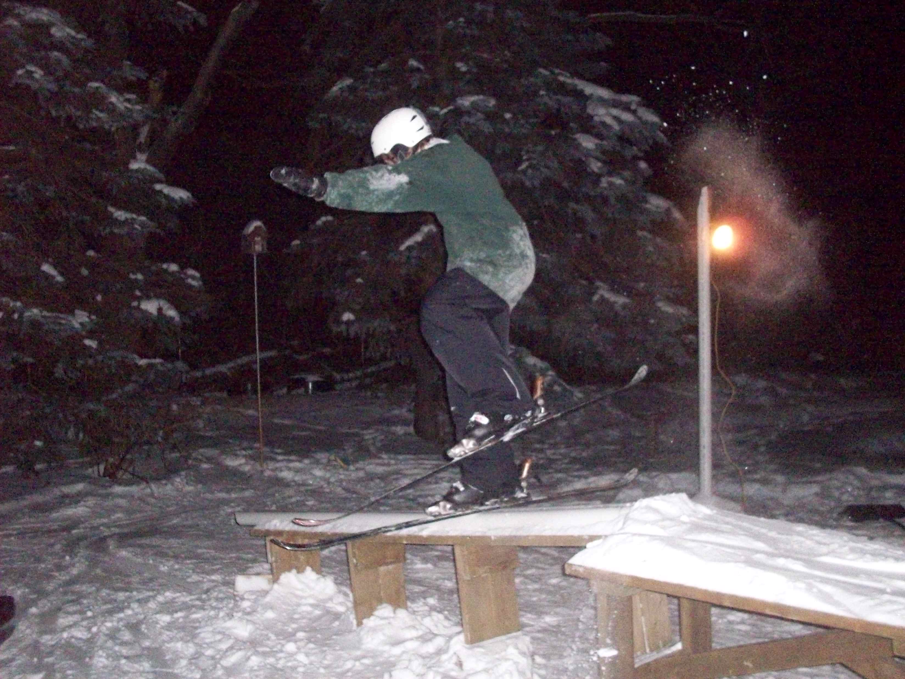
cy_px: 340
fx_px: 967
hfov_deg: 50.1
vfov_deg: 38.7
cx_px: 452
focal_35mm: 37
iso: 800
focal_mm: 6.2
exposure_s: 1/45
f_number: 2.8
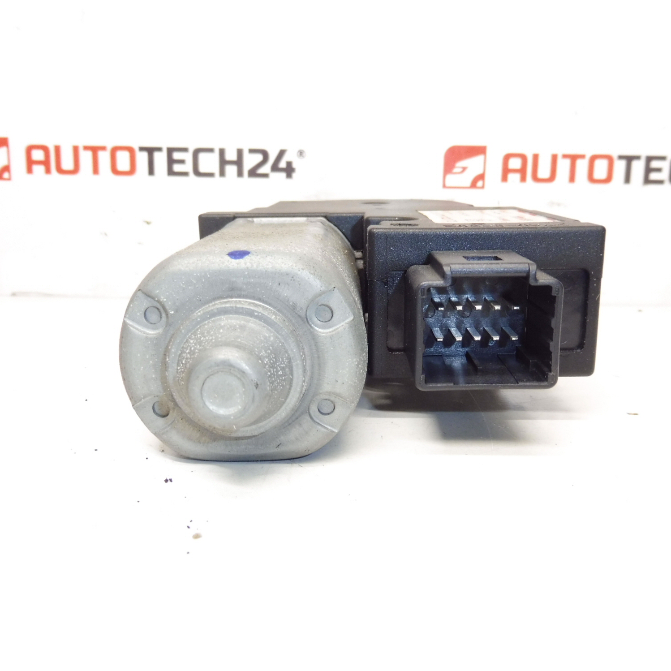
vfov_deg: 55.6
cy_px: 336
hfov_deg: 55.6
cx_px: 343
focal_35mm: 29
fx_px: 636
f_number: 3.5
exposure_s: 1/80
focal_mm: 4.3
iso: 200
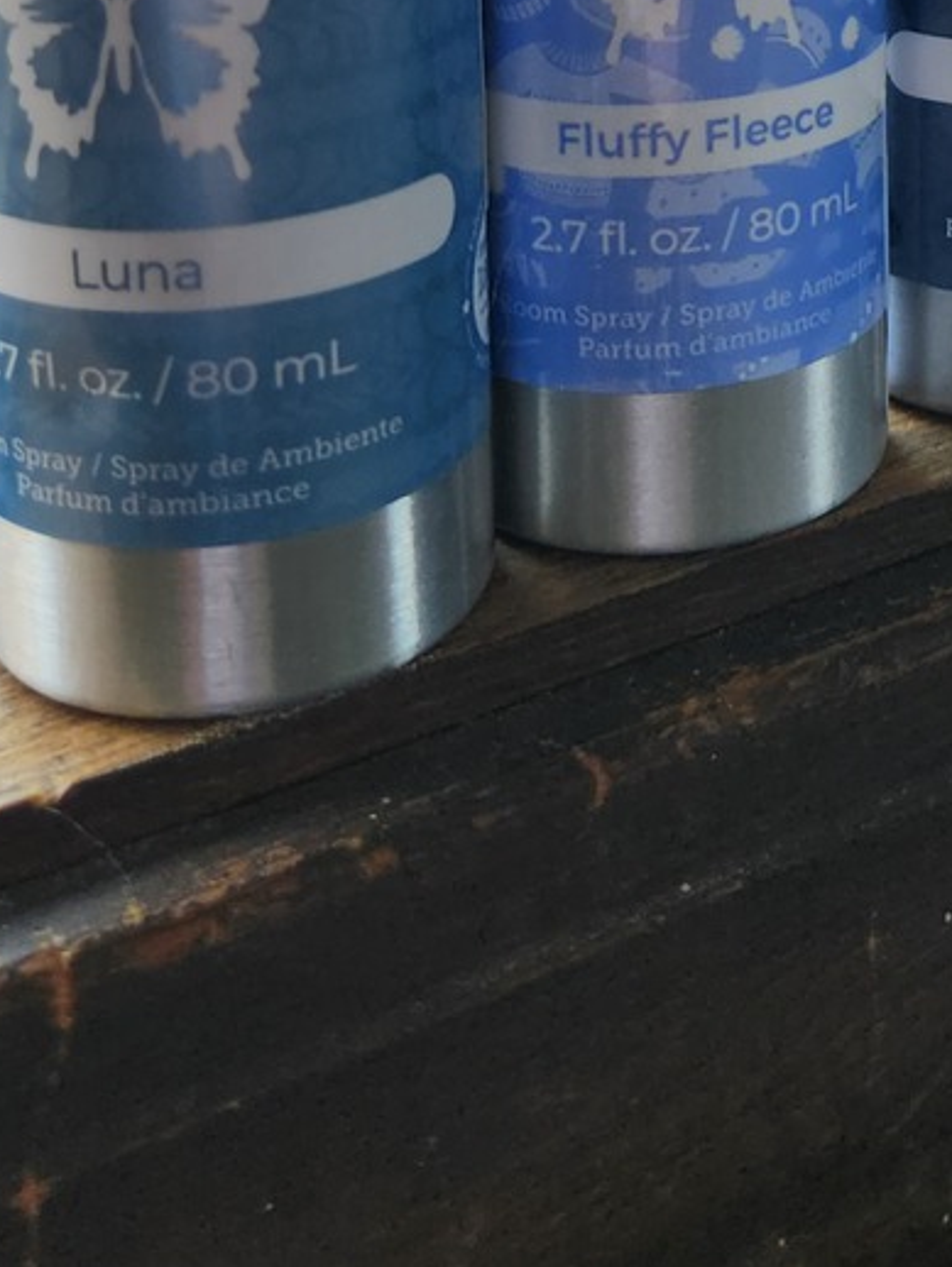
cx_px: 1158
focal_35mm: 71
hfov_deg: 19.5
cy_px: -235
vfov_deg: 24.9
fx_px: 2601
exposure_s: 1/180
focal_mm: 5.4
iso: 80
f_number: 1.8
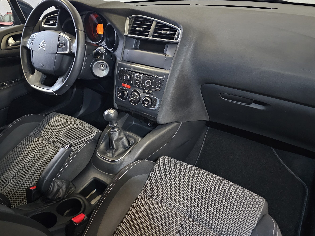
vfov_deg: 54.9
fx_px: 227
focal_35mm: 25
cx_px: 154
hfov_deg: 69.4
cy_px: 113
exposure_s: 1/25
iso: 1250
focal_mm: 6.3
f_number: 1.7
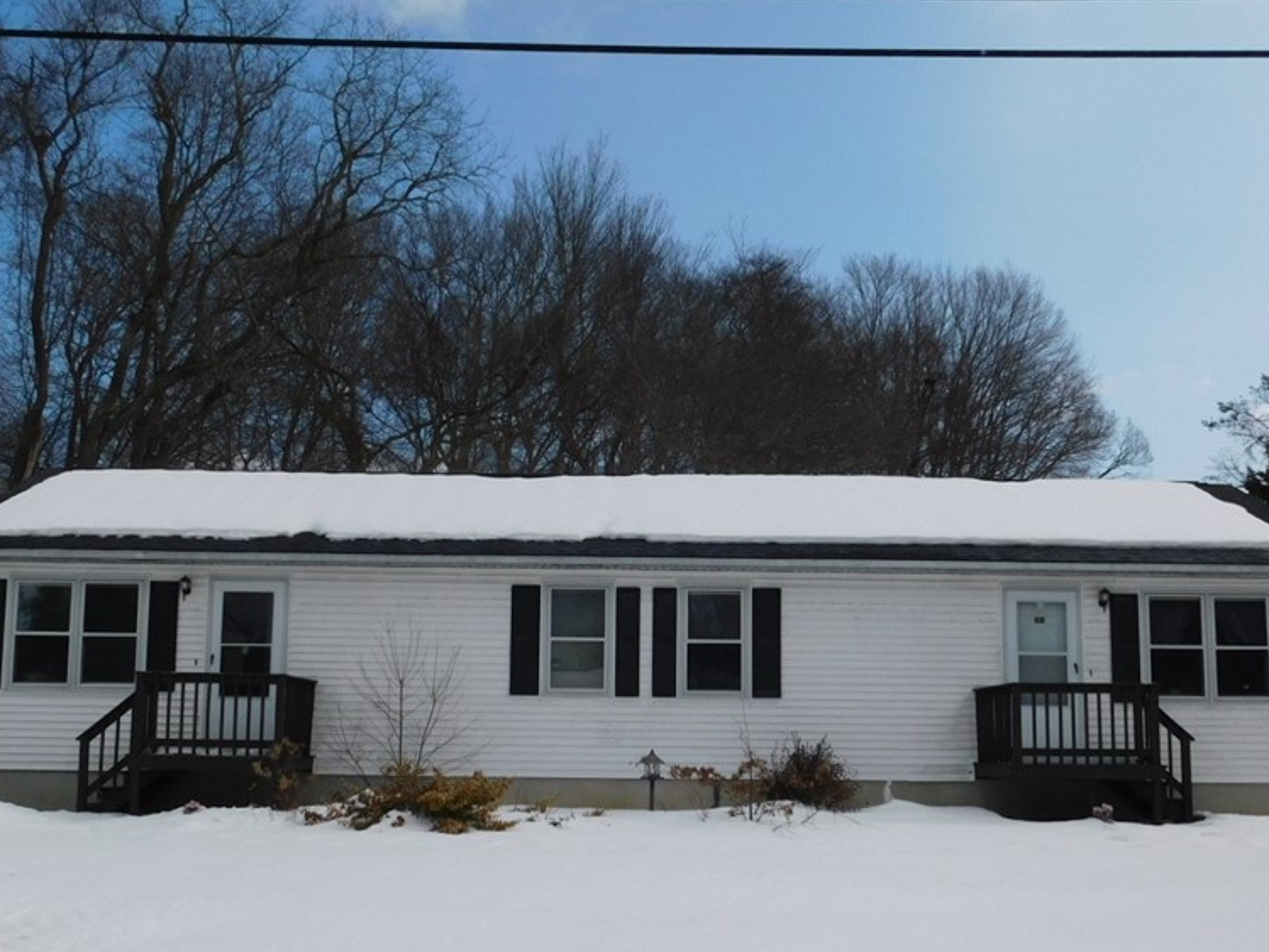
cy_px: 557
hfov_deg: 45.8
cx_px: 630
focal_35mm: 41
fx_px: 1503
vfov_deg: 35.1
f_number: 6.4
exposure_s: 1/800
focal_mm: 5.3
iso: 125
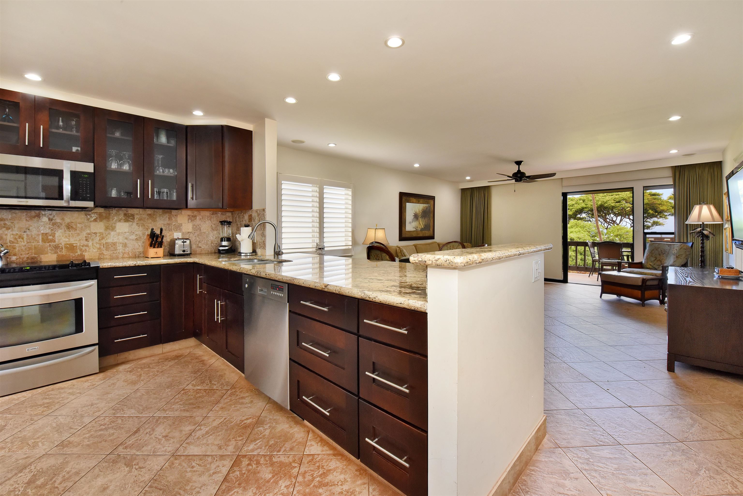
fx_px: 310
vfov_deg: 77.4
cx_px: 372
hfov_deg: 100.4
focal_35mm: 15
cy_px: 248
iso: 5600
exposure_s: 1/20
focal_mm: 15
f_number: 16
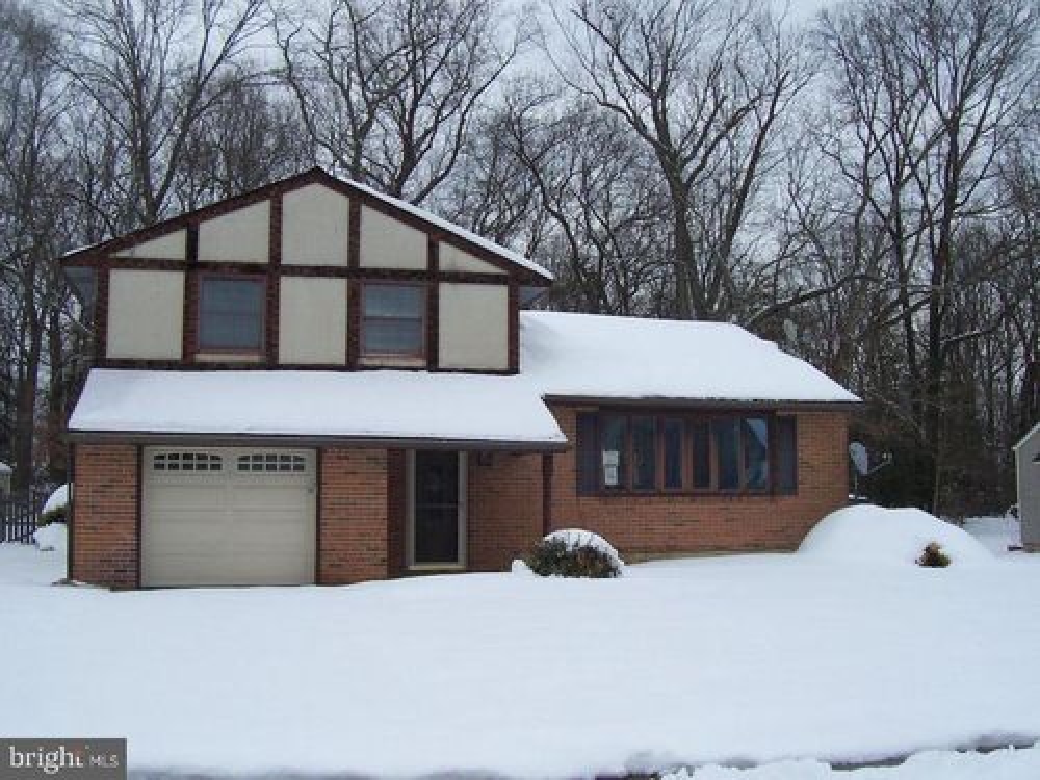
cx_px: 520
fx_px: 1112
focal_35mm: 37
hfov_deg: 50.1
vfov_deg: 38.7
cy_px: 390
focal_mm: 5.6
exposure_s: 1/180
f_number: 5.6
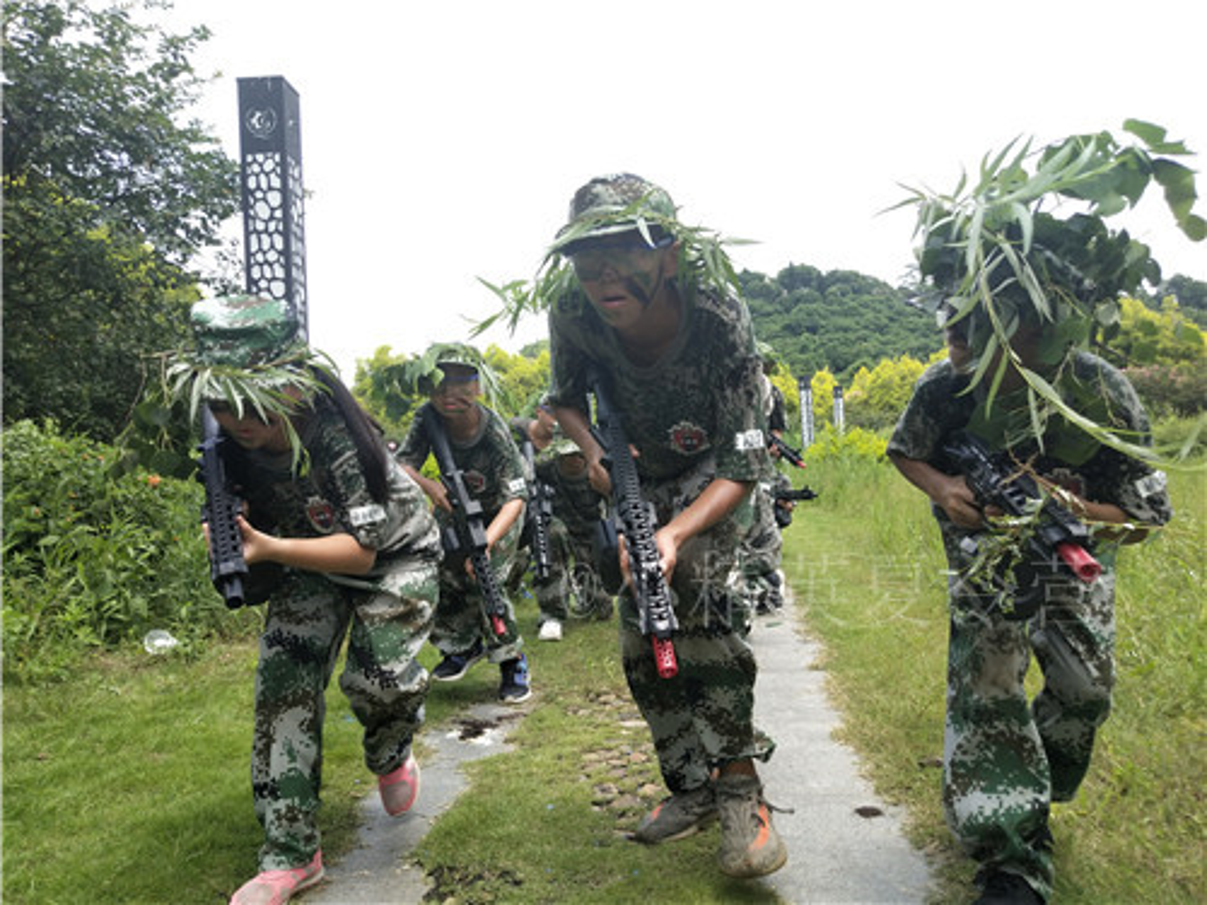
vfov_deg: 46.8
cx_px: 604
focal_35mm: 30
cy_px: 452
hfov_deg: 60.0
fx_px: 1046
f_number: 1.8
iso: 50
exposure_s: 1/660
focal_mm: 3.95
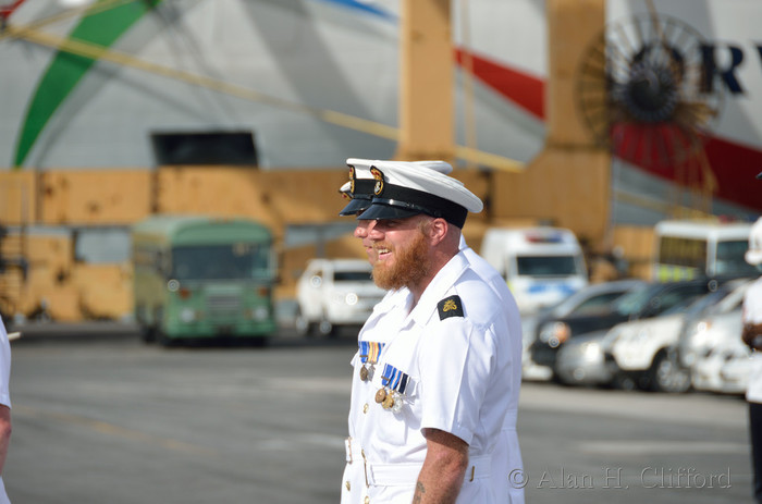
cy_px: 252
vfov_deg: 5.4
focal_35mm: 255
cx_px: 381
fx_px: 5384
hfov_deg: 8.1
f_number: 5.6
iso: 125
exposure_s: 1/800
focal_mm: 170
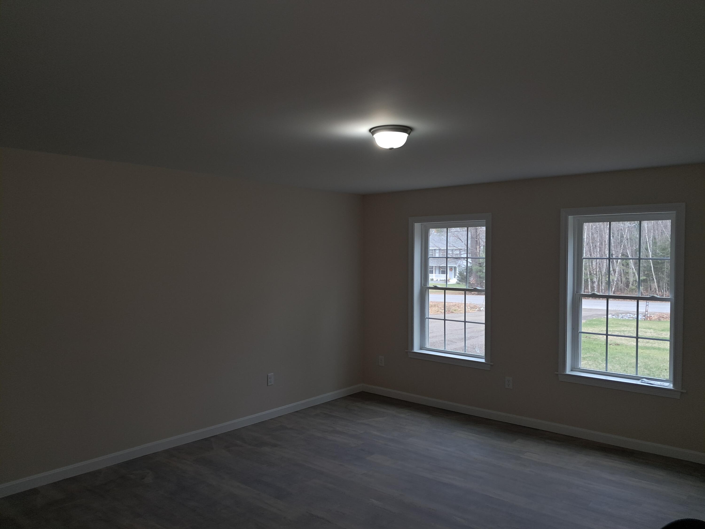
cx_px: 352
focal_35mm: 27
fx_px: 550
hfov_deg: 65.3
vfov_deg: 51.4
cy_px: 264
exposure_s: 1/50
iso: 80
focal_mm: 4
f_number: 1.8
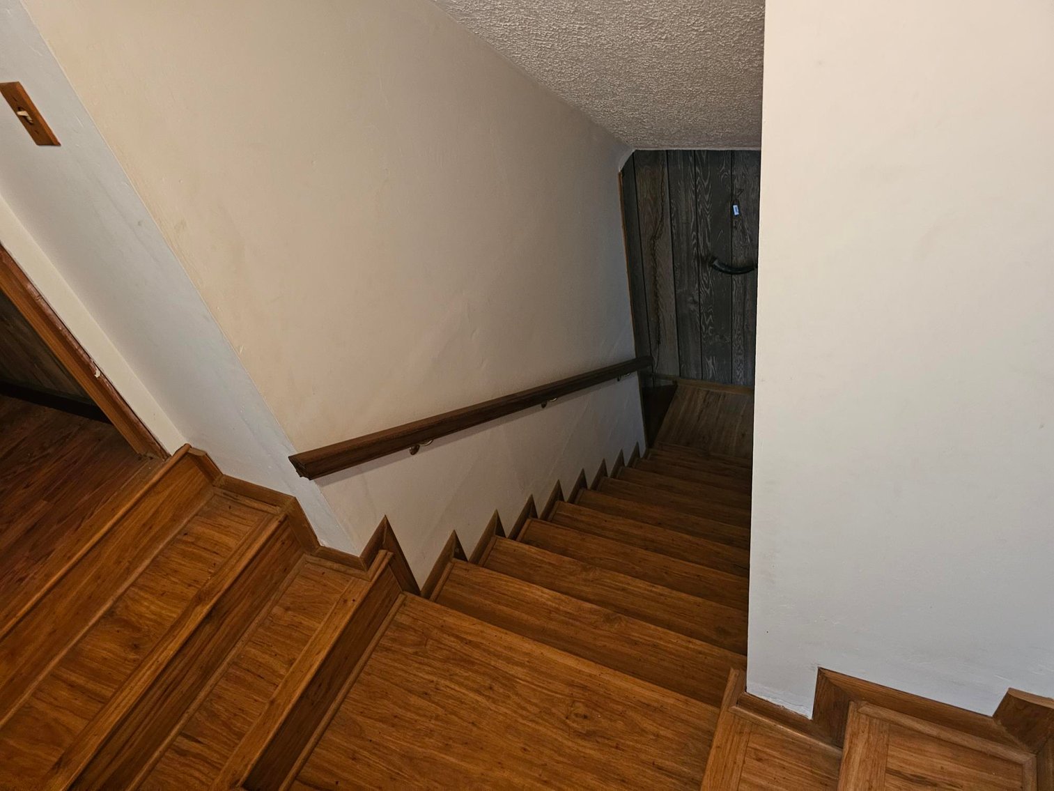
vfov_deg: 58.9
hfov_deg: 73.9
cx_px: 527
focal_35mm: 23
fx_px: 700
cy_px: 396
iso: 640
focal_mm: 6.3
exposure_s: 1/24
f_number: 1.7
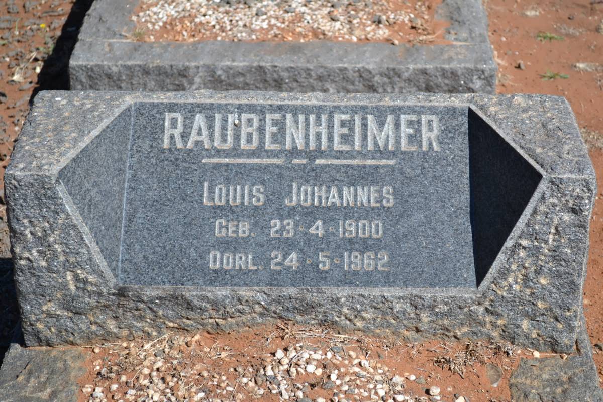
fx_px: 1382
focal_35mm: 82
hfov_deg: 24.6
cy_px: 201
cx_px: 302
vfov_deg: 16.6
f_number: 5.6
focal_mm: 55
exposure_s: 1/125
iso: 140
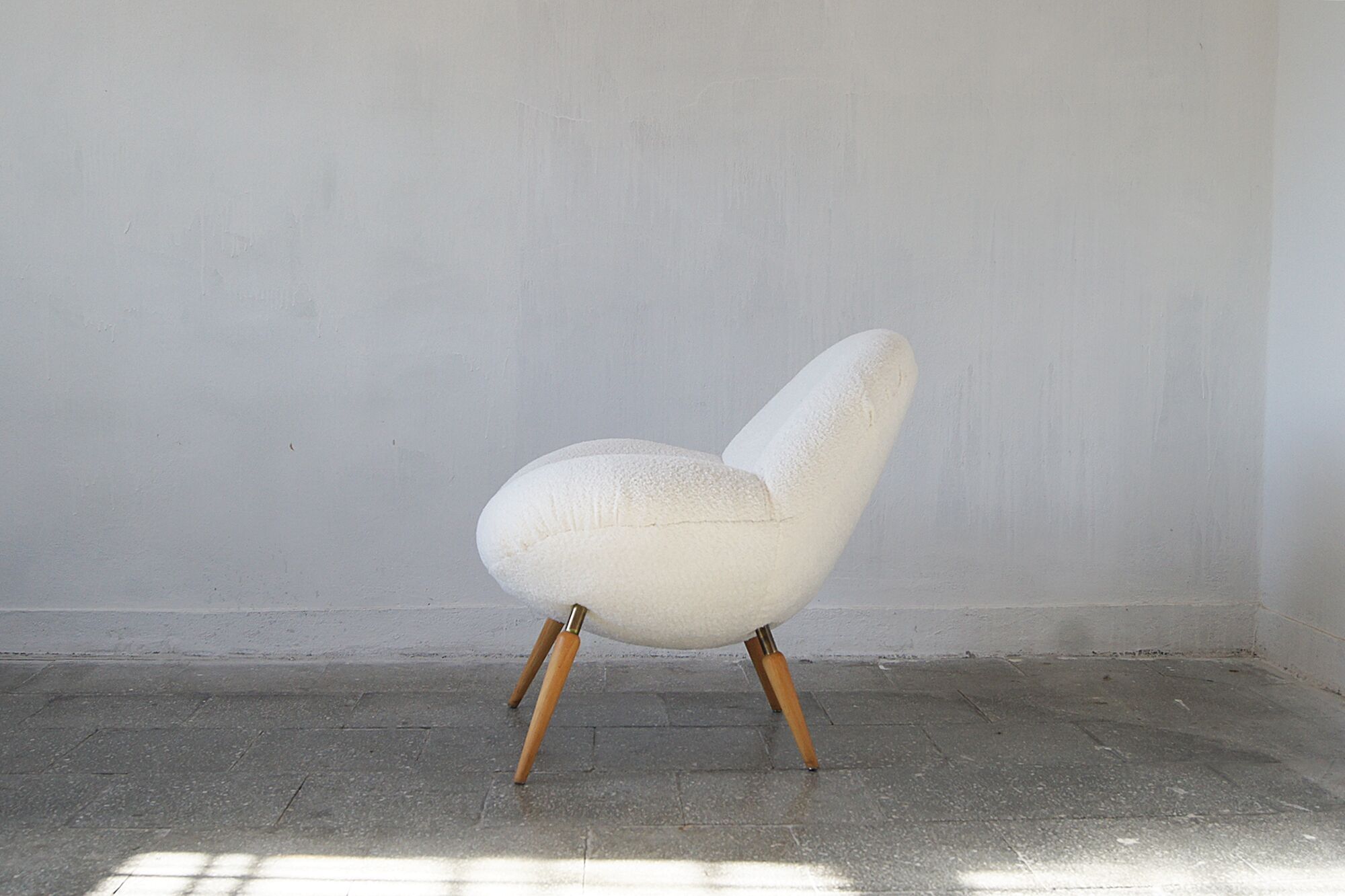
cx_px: 672
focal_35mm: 39
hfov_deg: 49.6
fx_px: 1457
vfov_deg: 34.2
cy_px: 448
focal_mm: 26
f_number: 5.6
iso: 400
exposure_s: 1/160
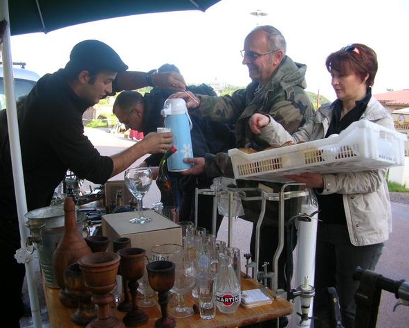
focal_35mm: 37
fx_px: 448
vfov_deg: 40.1
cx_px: 195
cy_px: 165
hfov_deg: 49.1
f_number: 2.8
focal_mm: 5.8
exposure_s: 1/120
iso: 50
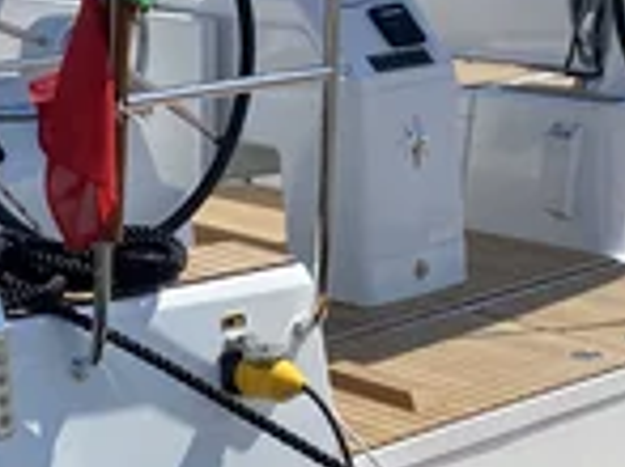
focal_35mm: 106
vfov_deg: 13.9
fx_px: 1912
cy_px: 153
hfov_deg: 18.2
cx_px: 55
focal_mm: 4.25
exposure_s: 1/3401
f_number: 1.8
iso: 32
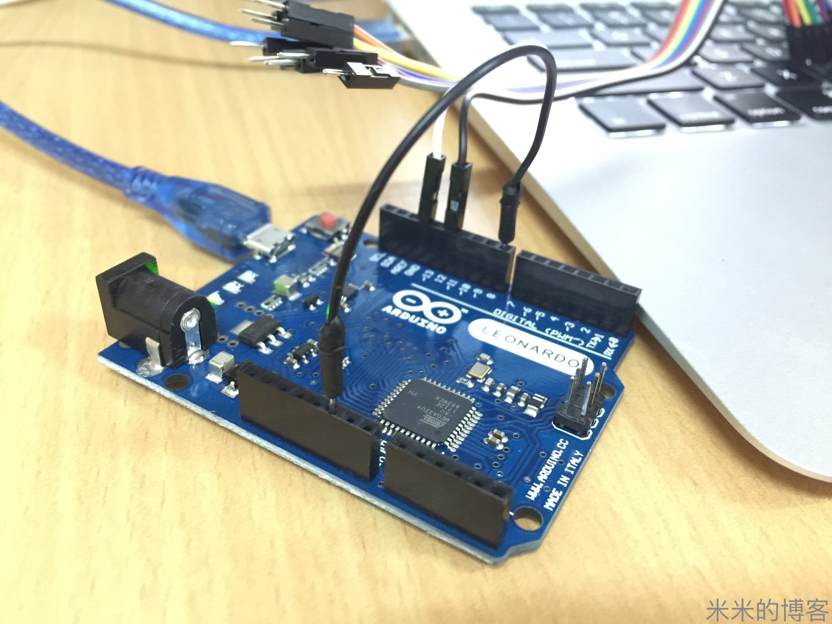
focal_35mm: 29
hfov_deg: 61.7
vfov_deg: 48.2
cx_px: 416
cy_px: 312
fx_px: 697
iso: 200
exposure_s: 1/4
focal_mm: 4.15
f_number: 2.2
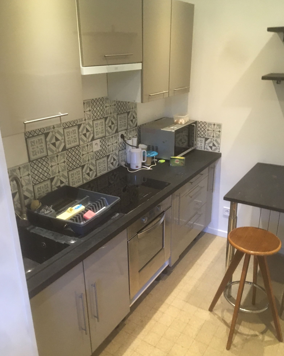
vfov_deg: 57.2
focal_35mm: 31
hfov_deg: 47.1
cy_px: 188
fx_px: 326
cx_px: 143
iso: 200
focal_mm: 4.15
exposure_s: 1/25
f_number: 2.2
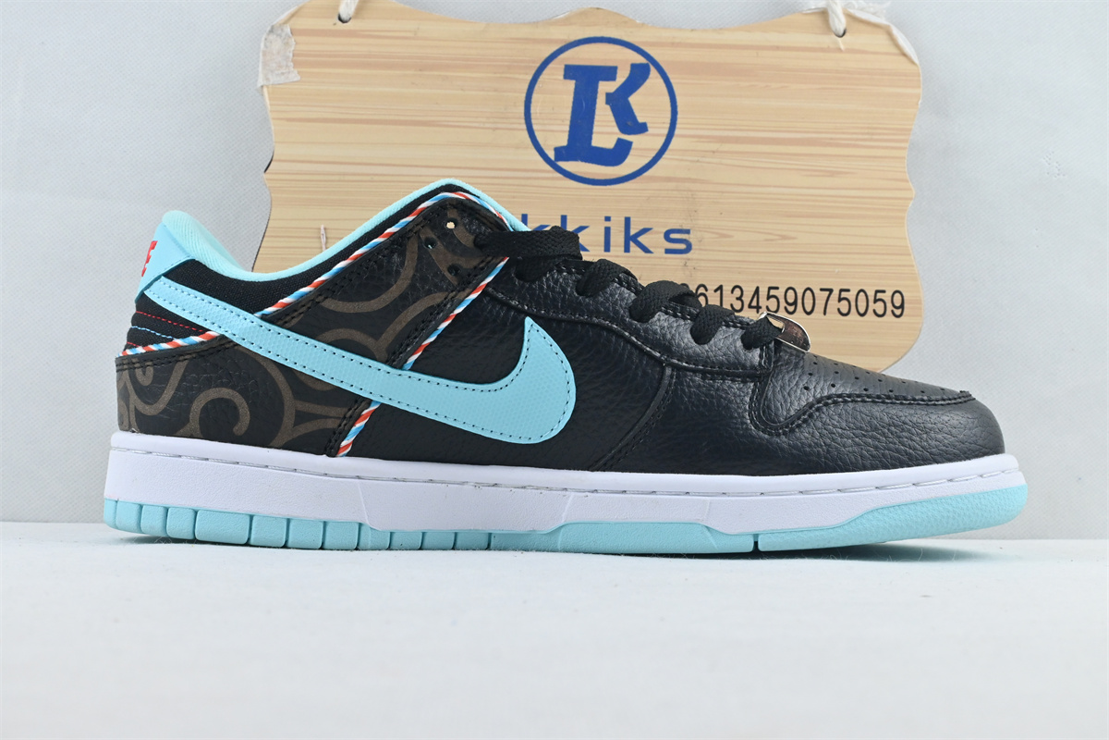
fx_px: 1409
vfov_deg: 29.4
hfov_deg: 43.0
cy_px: 370
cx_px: 554
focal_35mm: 46
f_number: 10
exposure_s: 1/125
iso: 1000
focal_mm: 30.5
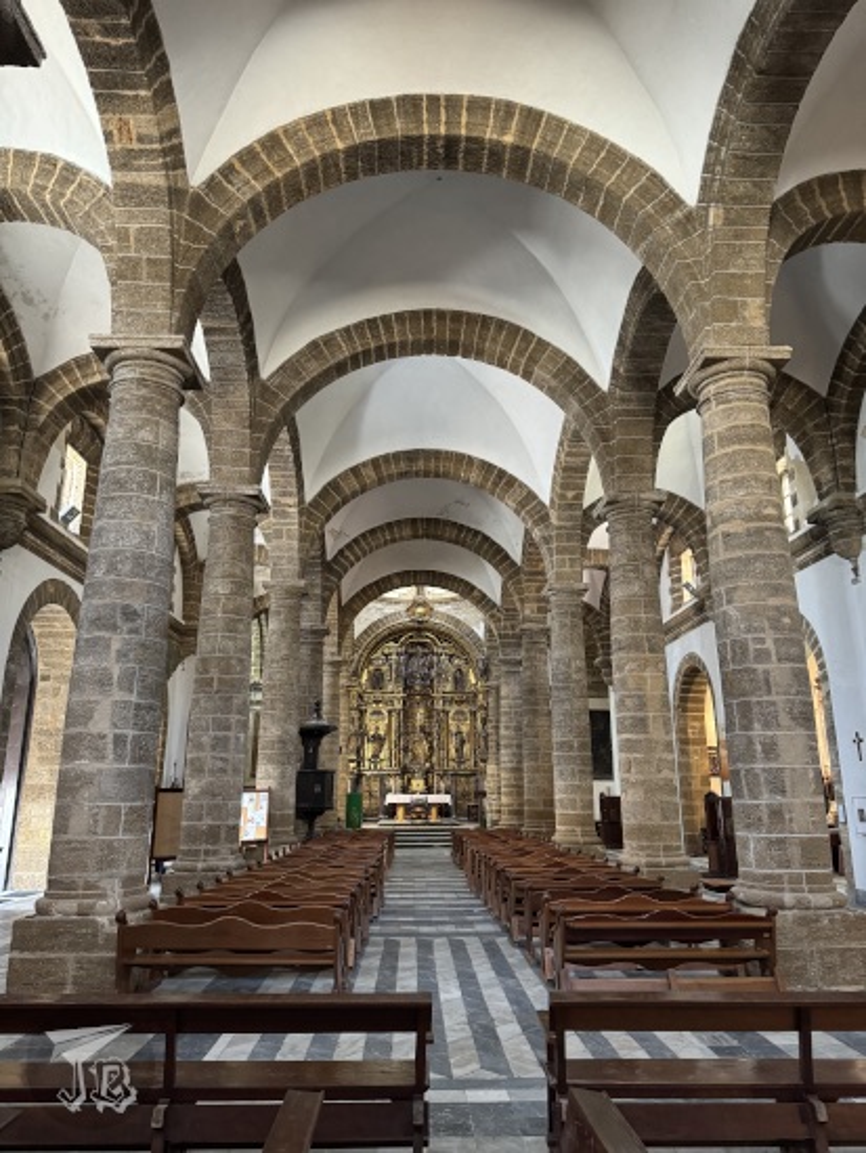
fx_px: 800
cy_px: 576
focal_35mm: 24
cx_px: 433
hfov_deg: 56.9
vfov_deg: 71.6
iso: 640
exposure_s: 1/50
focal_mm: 6.76
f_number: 1.78
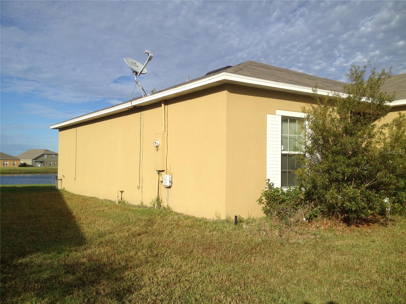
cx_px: 203
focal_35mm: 35
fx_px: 411
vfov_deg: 40.7
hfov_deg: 52.6
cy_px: 152
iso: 50
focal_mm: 4.28
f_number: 2.4
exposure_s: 1/2208
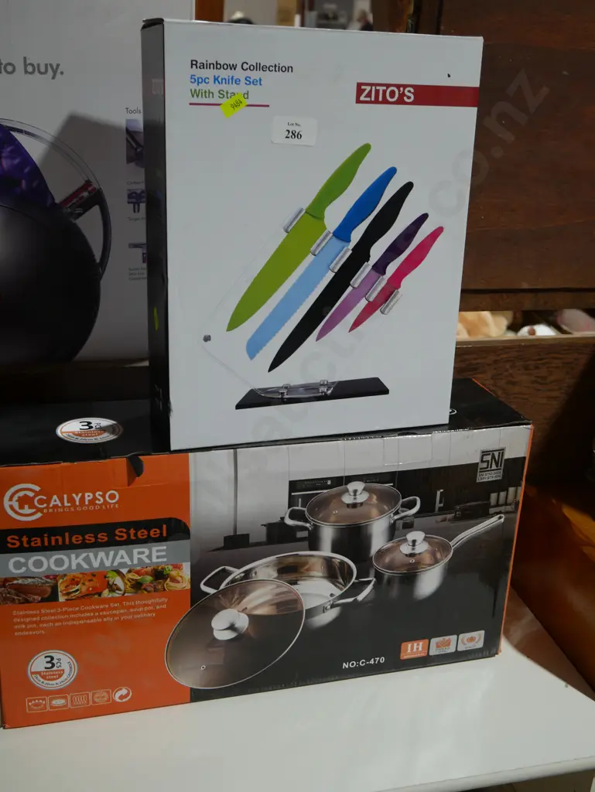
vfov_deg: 46.8
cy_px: 396
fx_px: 916
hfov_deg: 36.0
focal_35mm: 40
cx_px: 298
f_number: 4.5
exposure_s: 1/60
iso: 200
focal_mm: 20
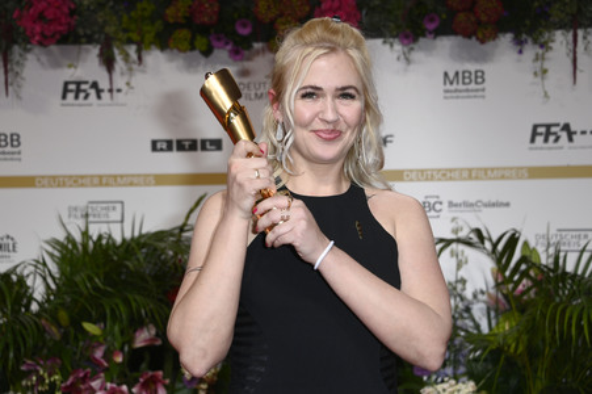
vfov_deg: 17.5
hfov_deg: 26.0
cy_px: 197
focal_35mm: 78
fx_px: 1282
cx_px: 296
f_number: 5.6
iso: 500
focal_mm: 78
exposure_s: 1/250
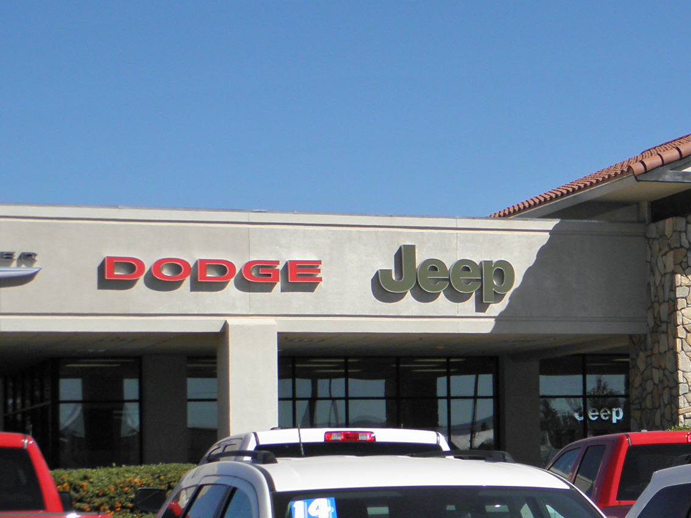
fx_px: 1976
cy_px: 342
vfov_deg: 14.9
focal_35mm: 99
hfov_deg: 19.0
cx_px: 768
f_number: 7.8
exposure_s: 1/250
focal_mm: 7.9
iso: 100
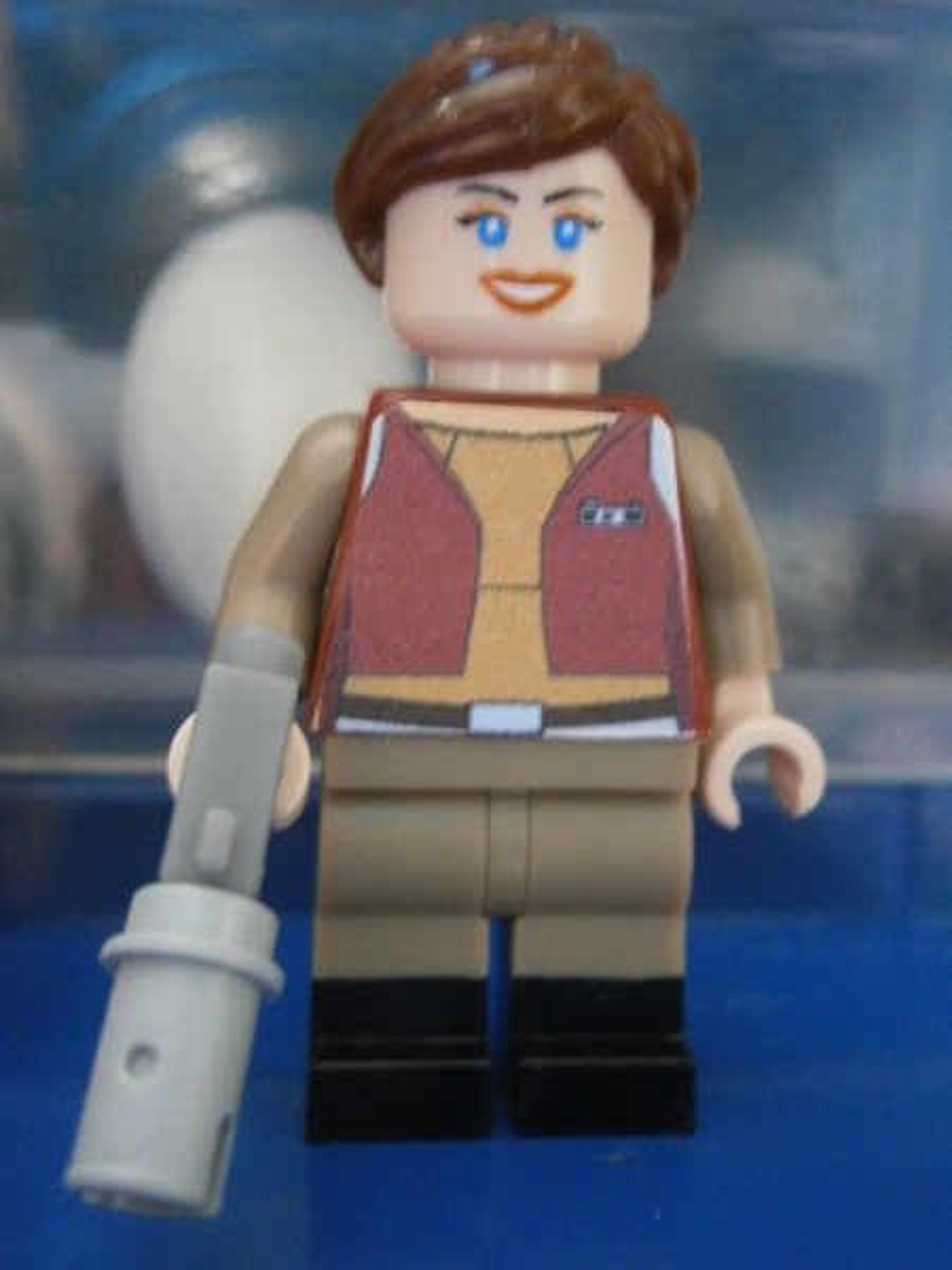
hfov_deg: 30.9
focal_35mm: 47
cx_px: 476
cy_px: 635
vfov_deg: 40.4
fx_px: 1723
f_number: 3.4
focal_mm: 8.3
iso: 800
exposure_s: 1/20
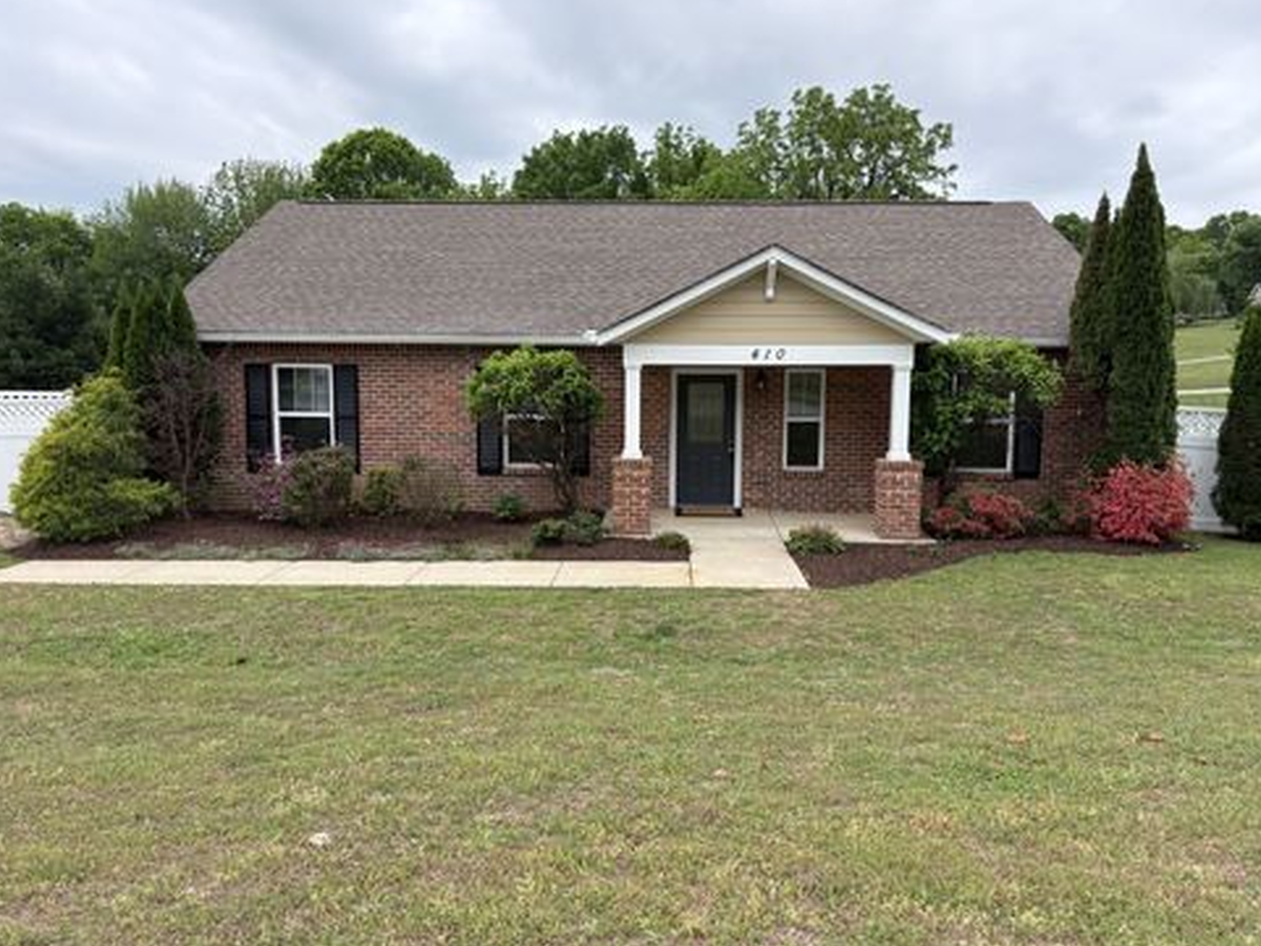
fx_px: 984
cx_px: 642
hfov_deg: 65.3
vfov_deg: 51.4
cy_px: 463
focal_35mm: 27
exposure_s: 1/548
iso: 64
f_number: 1.6
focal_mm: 5.96
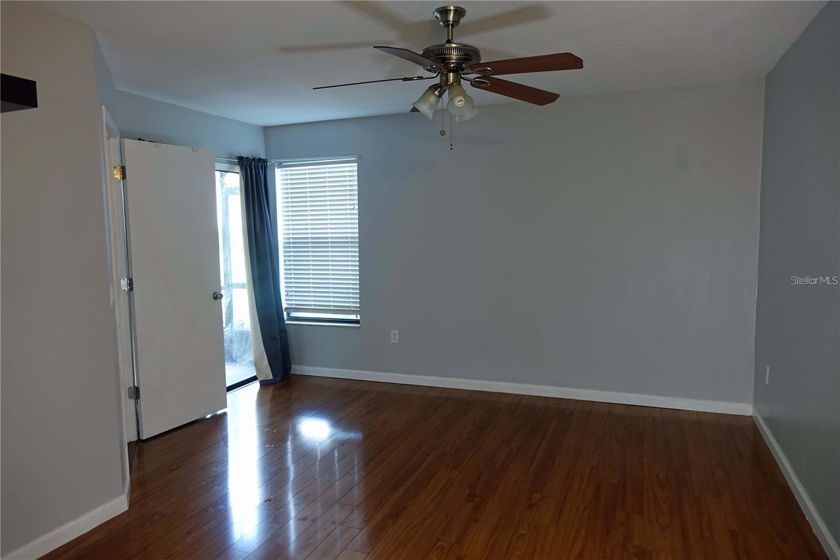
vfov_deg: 53.1
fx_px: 560
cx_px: 420
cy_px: 280
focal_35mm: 24
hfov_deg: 73.8
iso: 500
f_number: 2.8
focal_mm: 8.8
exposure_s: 1/30
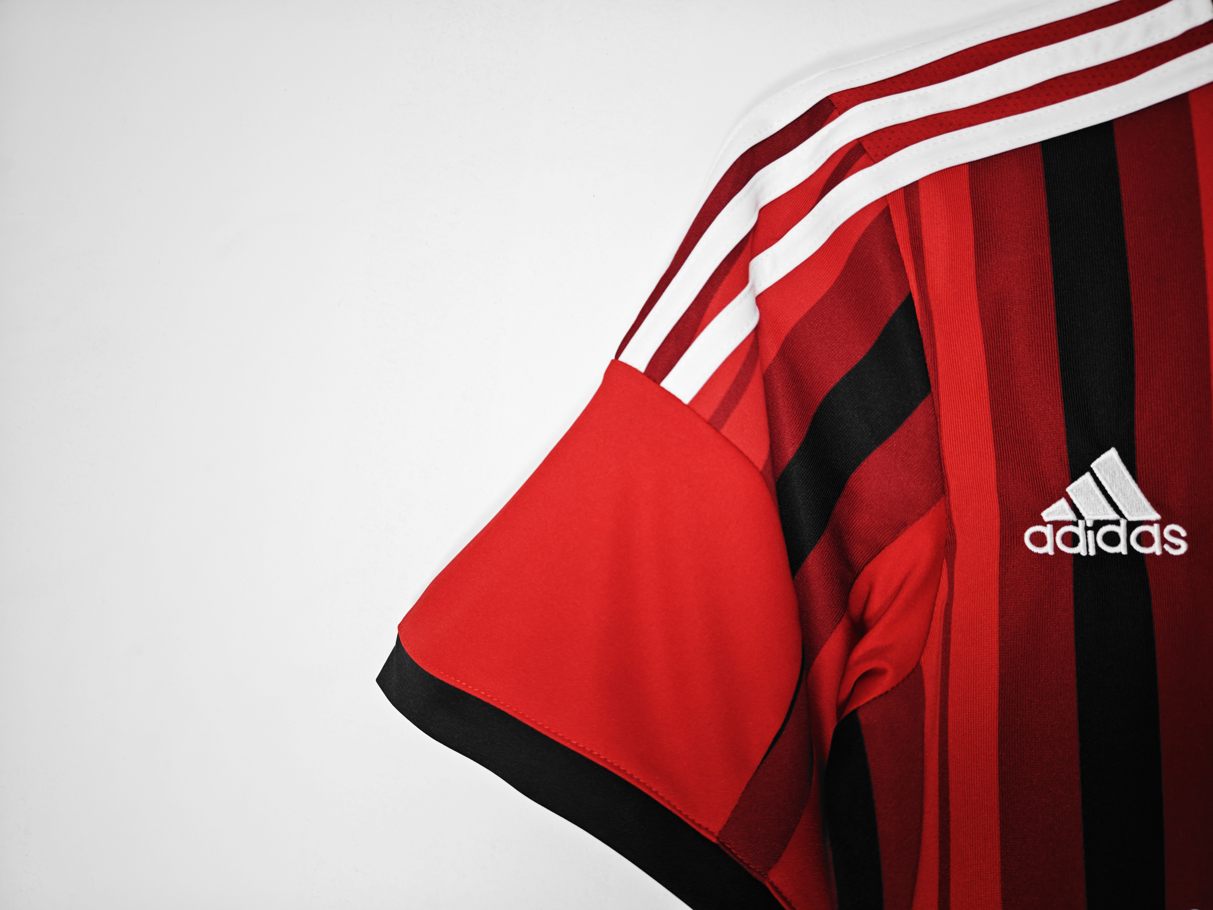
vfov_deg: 58.9
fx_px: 806
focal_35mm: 23
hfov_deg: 73.9
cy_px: 455
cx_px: 606
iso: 100
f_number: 1.75
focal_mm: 8.67
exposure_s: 1/100
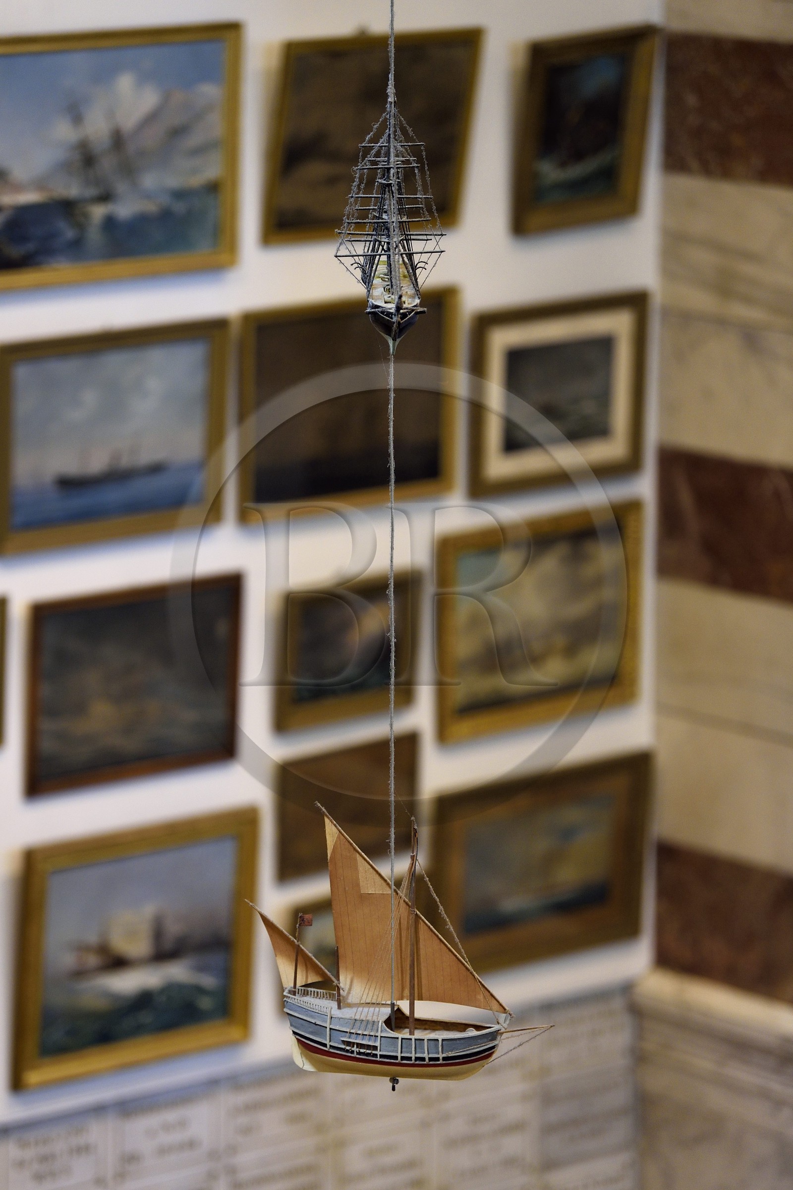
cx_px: 396
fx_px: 5121
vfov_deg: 13.2
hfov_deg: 8.9
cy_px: 595
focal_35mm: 155
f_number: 2.8
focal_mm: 155
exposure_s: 1/60
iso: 800
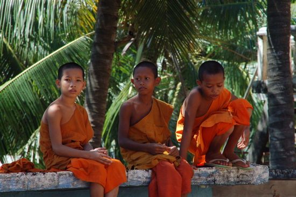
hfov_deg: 5.5
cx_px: 148
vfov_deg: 3.7
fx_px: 3081
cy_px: 98
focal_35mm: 375
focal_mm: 250
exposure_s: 1/160
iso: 800
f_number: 14
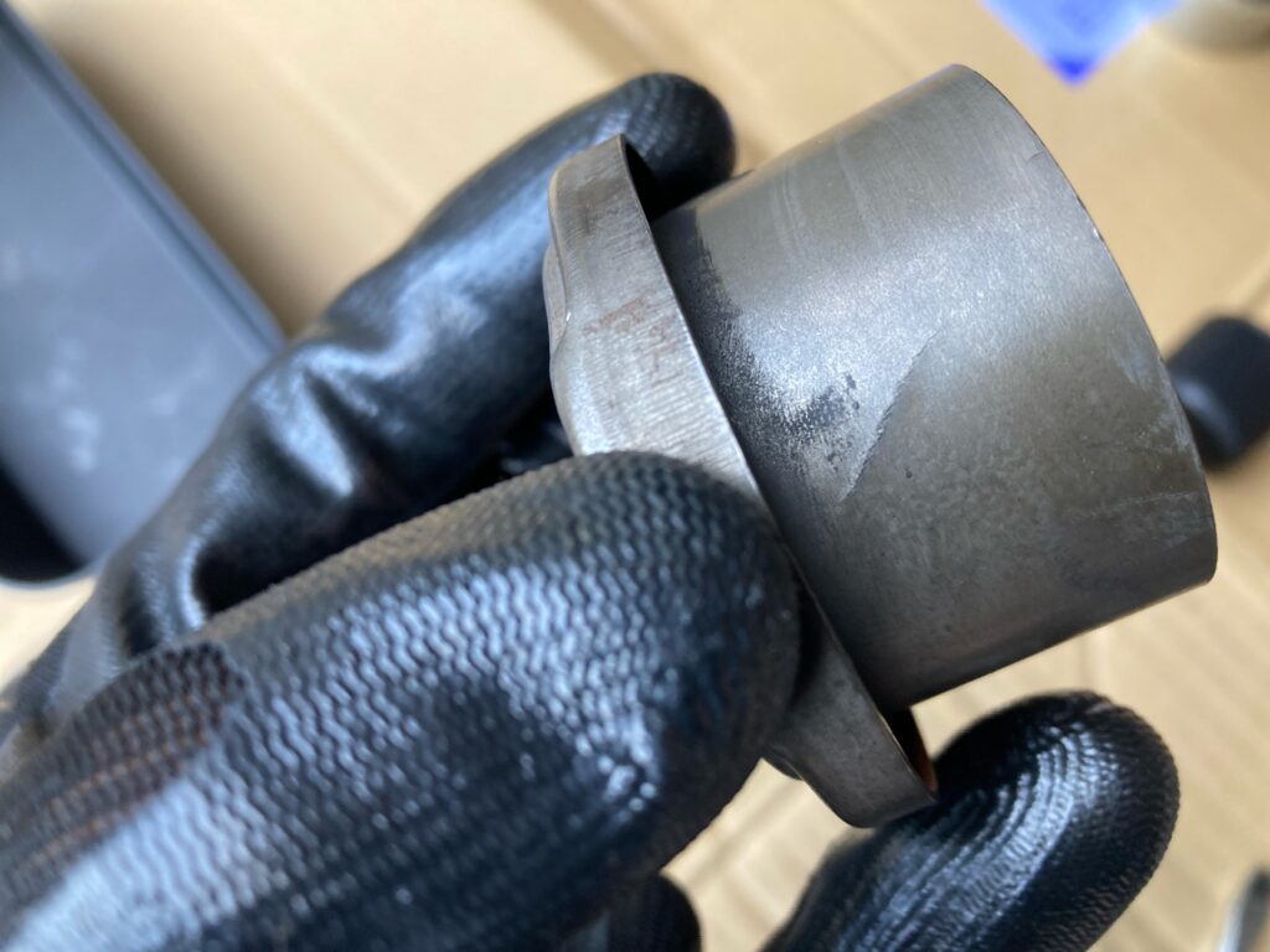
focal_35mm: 28
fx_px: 1027
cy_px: 476
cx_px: 635
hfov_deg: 63.4
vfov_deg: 49.7
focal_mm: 3.99
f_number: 1.8
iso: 80
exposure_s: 1/85
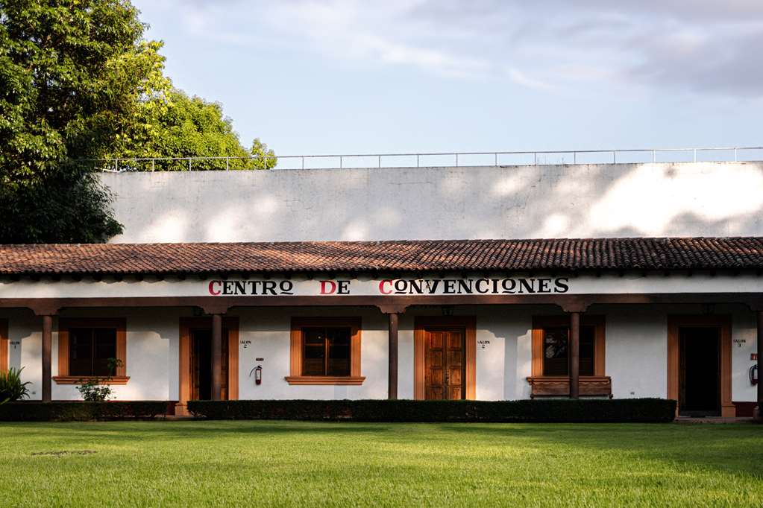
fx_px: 1060
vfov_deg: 27.0
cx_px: 382
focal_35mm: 50
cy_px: 254
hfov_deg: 39.6
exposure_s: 1/800
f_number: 1.8
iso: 100
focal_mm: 50
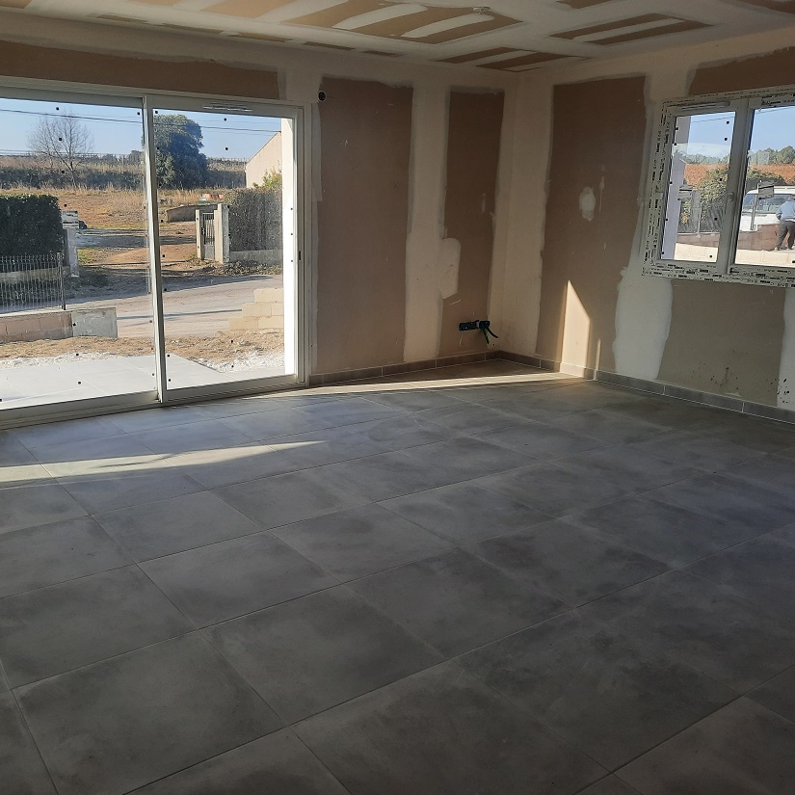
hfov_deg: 53.6
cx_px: 317
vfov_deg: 54.0
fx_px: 780
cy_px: 393
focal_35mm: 30
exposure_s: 1/229
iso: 32
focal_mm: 4.6
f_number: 2
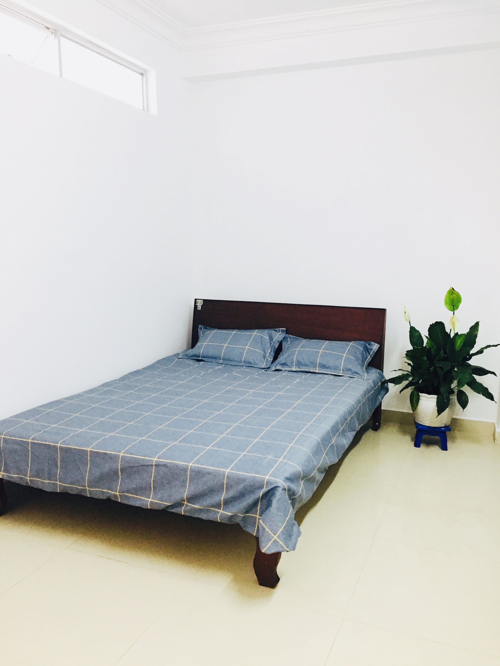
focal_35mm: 29
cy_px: 333
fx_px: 559
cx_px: 250
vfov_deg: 61.7
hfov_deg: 48.2
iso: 200
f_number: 2.2
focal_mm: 4.15
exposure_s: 1/33
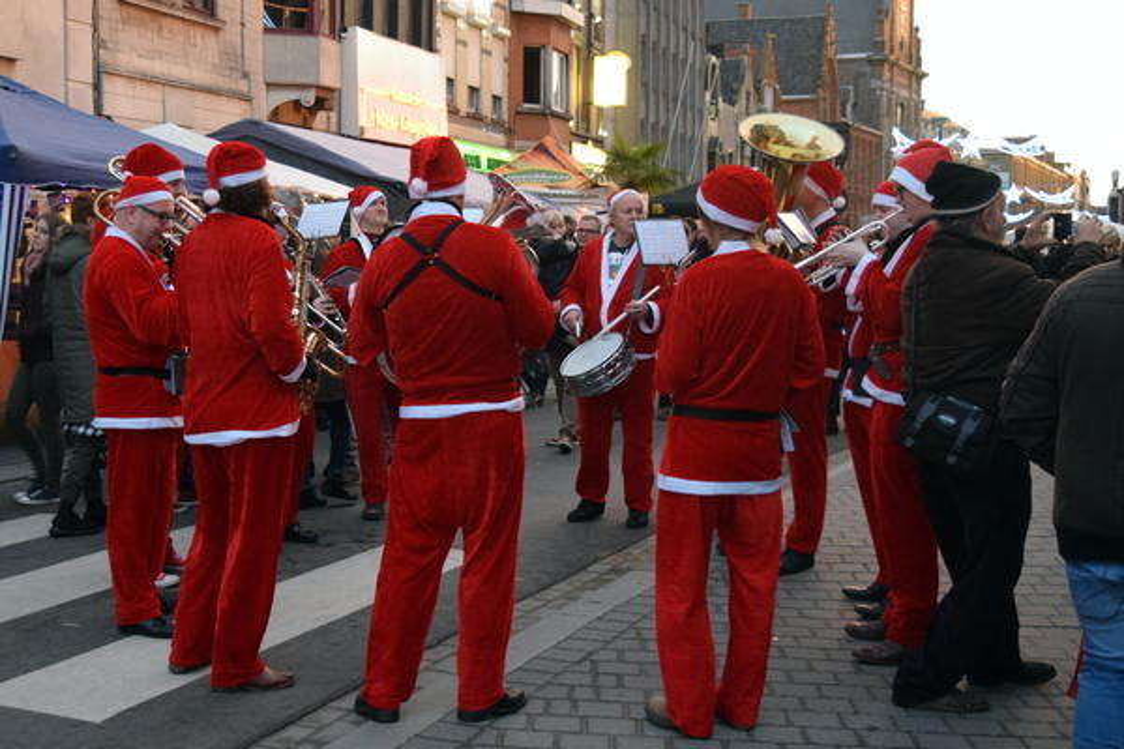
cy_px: 374
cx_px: 562
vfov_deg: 34.2
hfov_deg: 49.6
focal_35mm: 39
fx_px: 1218
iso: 3200
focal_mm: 26
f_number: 4
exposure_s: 1/80
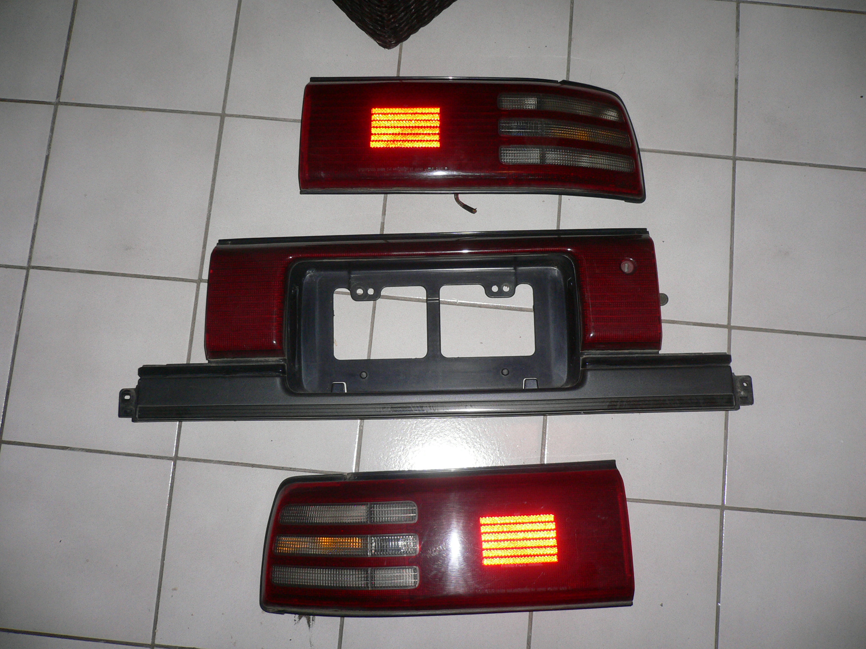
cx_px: 433
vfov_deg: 40.7
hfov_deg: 52.6
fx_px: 876
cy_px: 324
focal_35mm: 35
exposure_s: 1/60
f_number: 2.8
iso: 100
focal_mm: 5.8
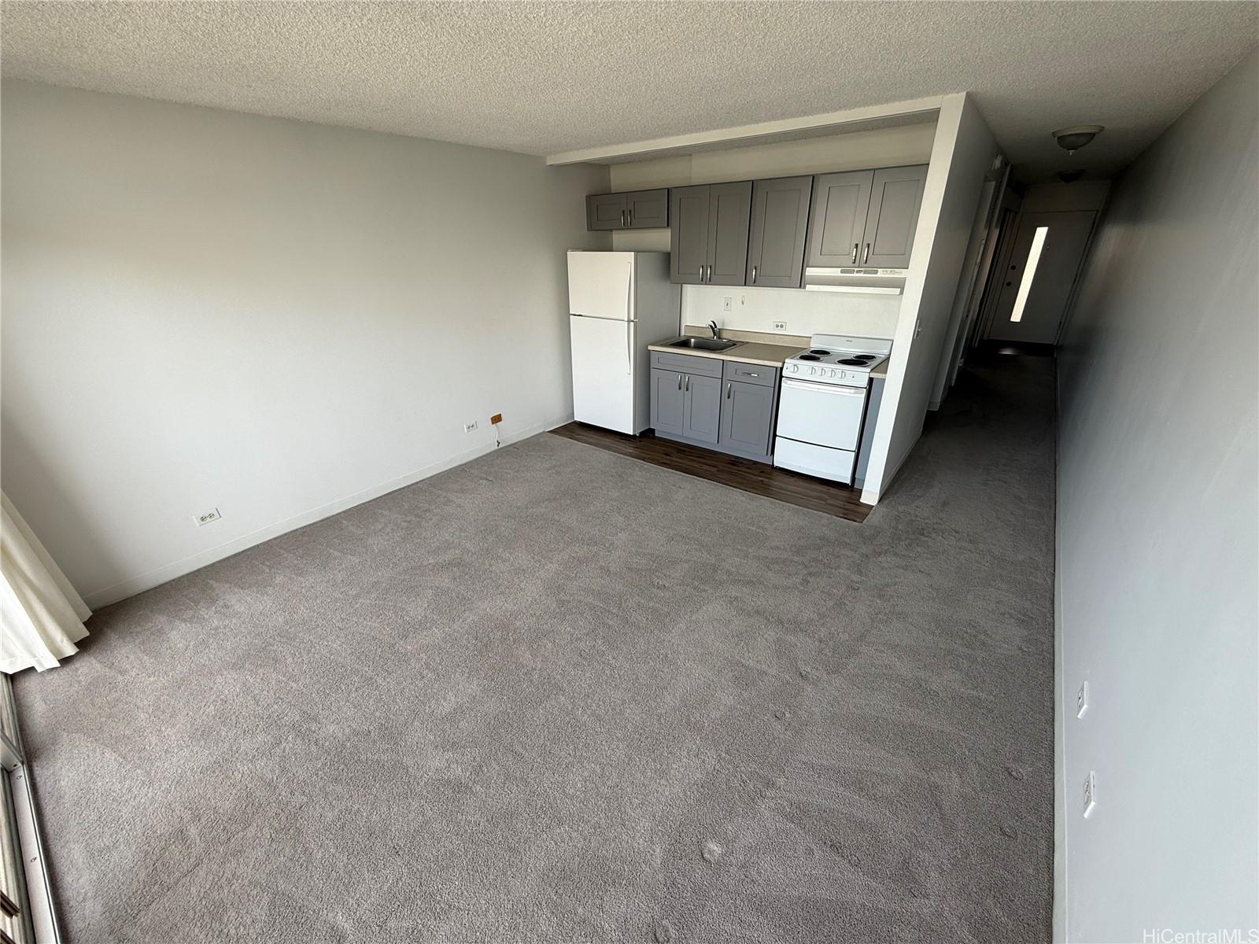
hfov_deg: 102.1
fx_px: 509
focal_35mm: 14
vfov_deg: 85.7
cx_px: 630
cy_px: 472
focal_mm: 2.22
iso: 50
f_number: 2.2
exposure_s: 1/113
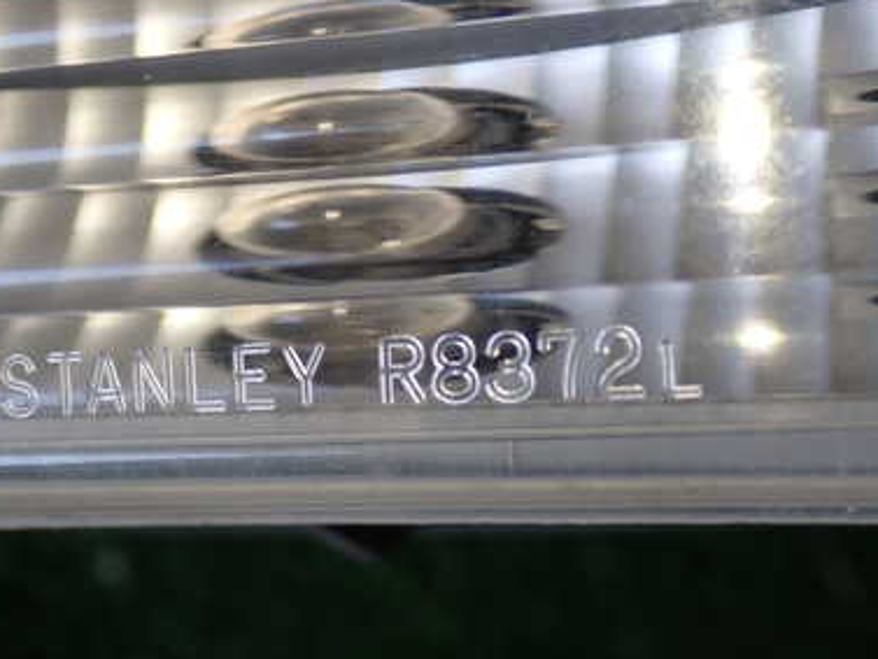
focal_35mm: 70
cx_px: 373
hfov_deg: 27.7
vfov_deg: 21.0
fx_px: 1776
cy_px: 238
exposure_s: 1/80
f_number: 2.9
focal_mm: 7.84
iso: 125
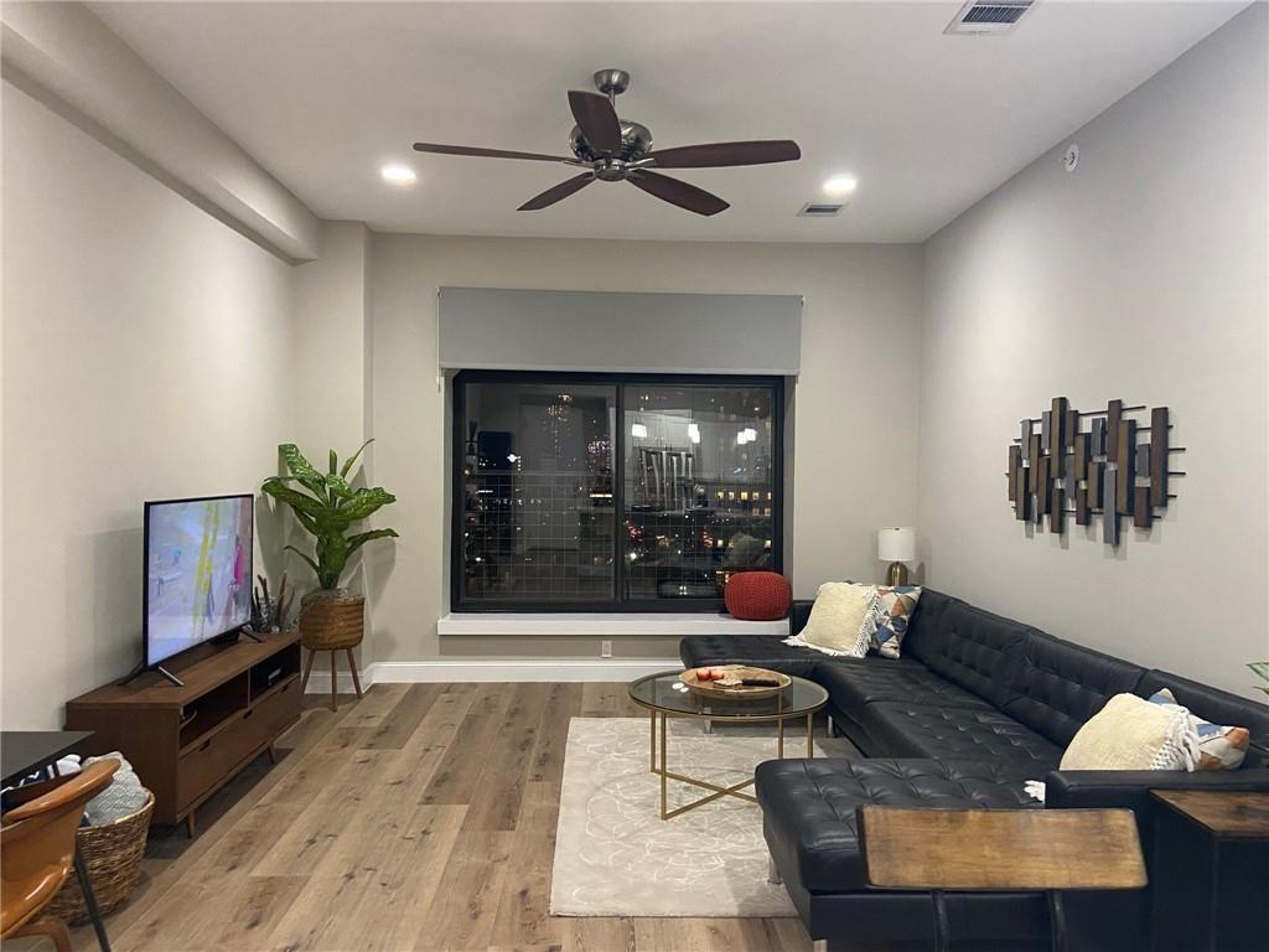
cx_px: 634
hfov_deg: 67.3
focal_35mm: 26
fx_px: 953
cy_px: 476
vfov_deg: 53.1
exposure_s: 1/60
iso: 500
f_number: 1.8
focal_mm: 4.25
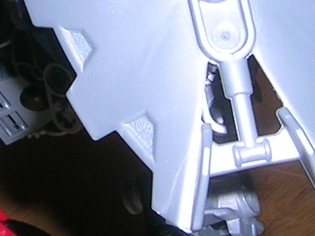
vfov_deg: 9.3
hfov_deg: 12.5
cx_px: 87
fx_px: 1437
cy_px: 12
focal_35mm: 158
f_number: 4.8
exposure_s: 1/60.1
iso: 50
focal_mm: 5.4
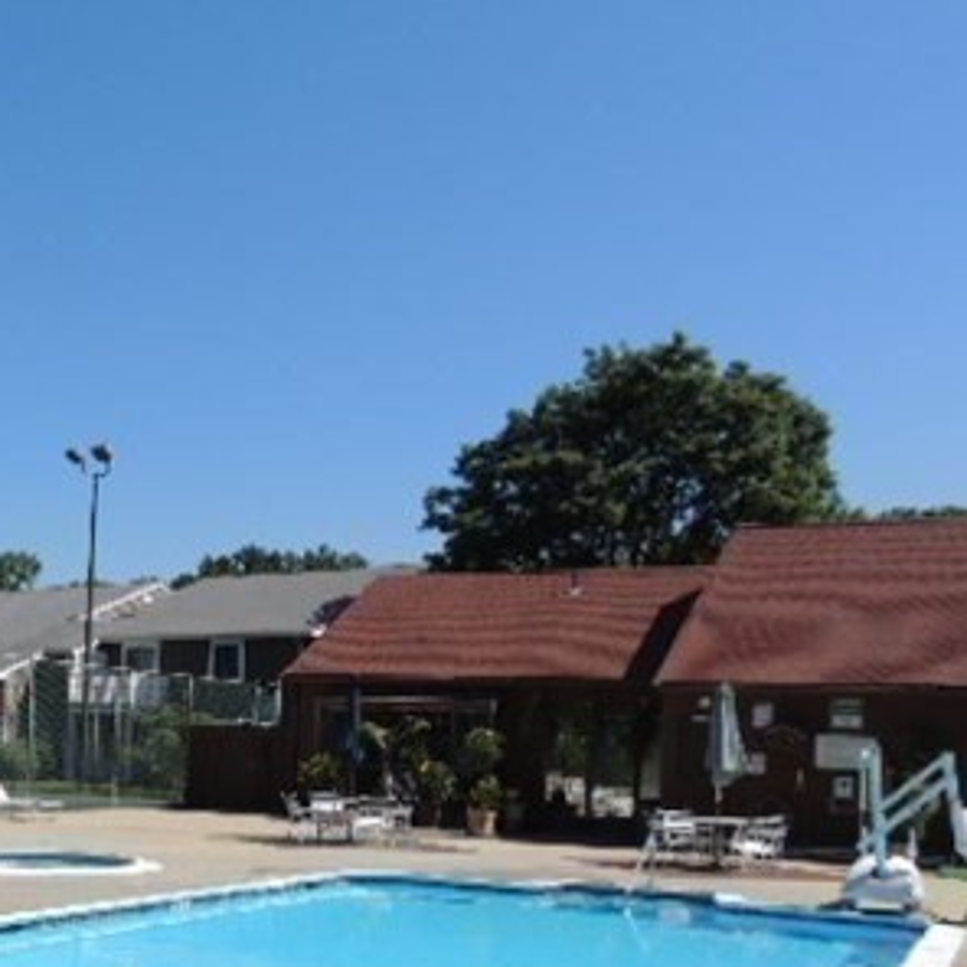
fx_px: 1359
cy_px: 725
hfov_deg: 38.1
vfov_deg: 38.2
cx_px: 232
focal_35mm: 43
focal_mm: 4.3
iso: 100
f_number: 3
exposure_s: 1/1600
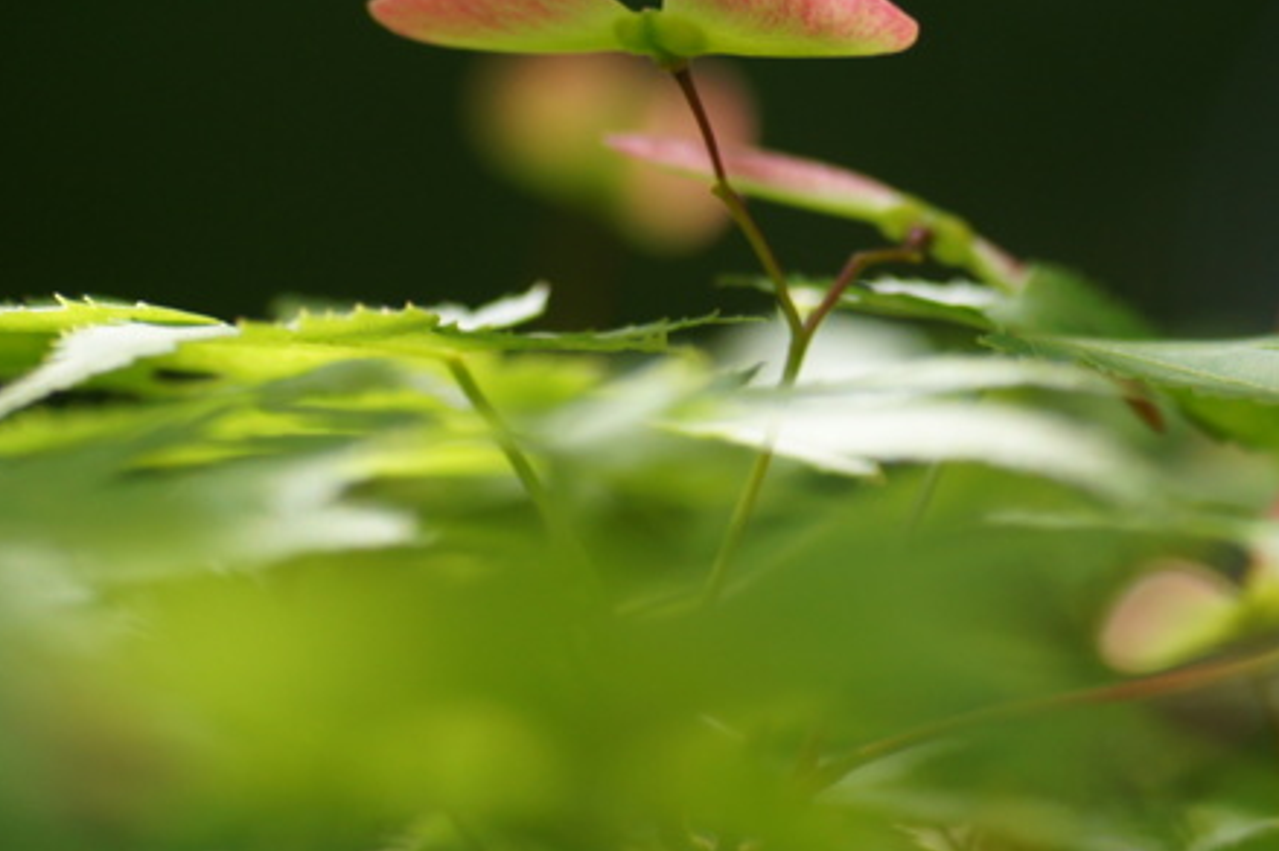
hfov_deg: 2.9
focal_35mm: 700
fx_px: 24850
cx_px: 539
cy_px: -45
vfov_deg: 2.0
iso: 160
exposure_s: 1/320
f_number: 5.6
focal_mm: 200
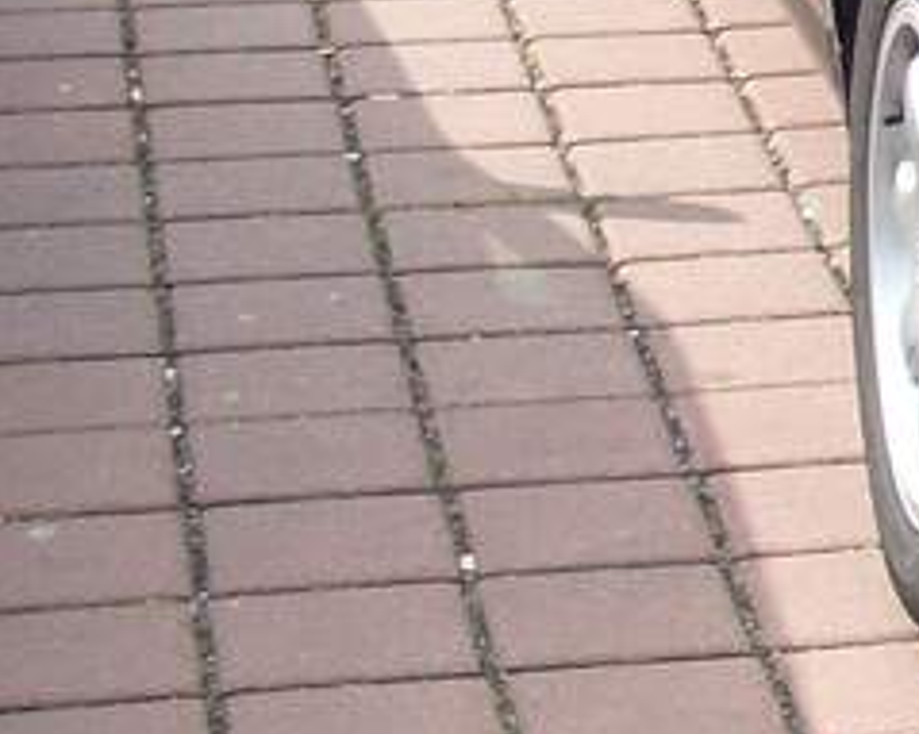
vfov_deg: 8.2
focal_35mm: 186
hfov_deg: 9.3
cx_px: 2238
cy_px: -108
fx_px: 5057
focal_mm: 6.3
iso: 80
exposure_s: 1/125
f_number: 7.7
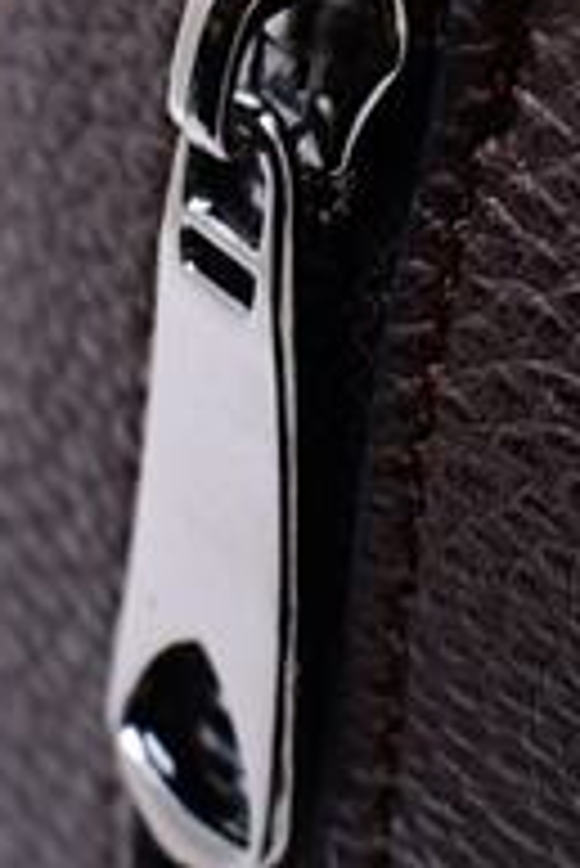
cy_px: 211
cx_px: 553
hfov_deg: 16.0
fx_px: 2026
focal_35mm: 84
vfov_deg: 23.9
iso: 160
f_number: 4
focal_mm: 18
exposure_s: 1/25
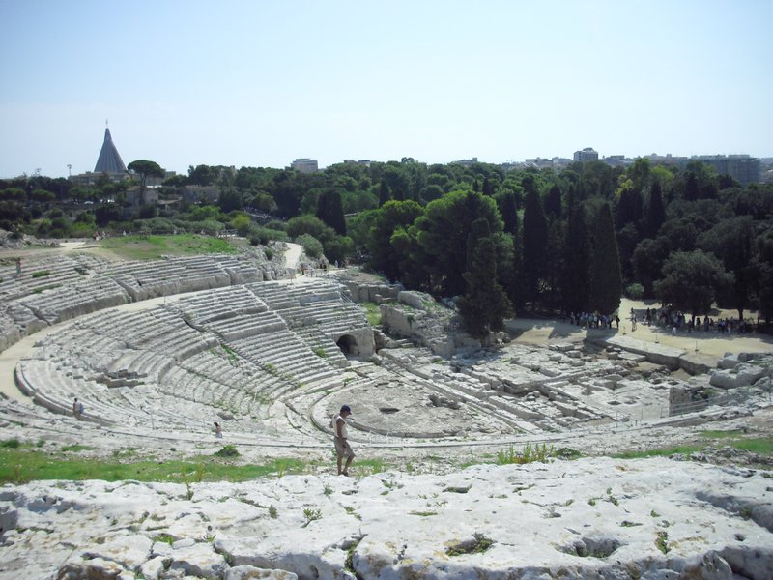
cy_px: 290
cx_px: 386
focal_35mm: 38
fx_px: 849
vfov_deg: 37.7
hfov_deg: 49.0
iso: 100
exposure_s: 1/320
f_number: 8
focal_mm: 6.2
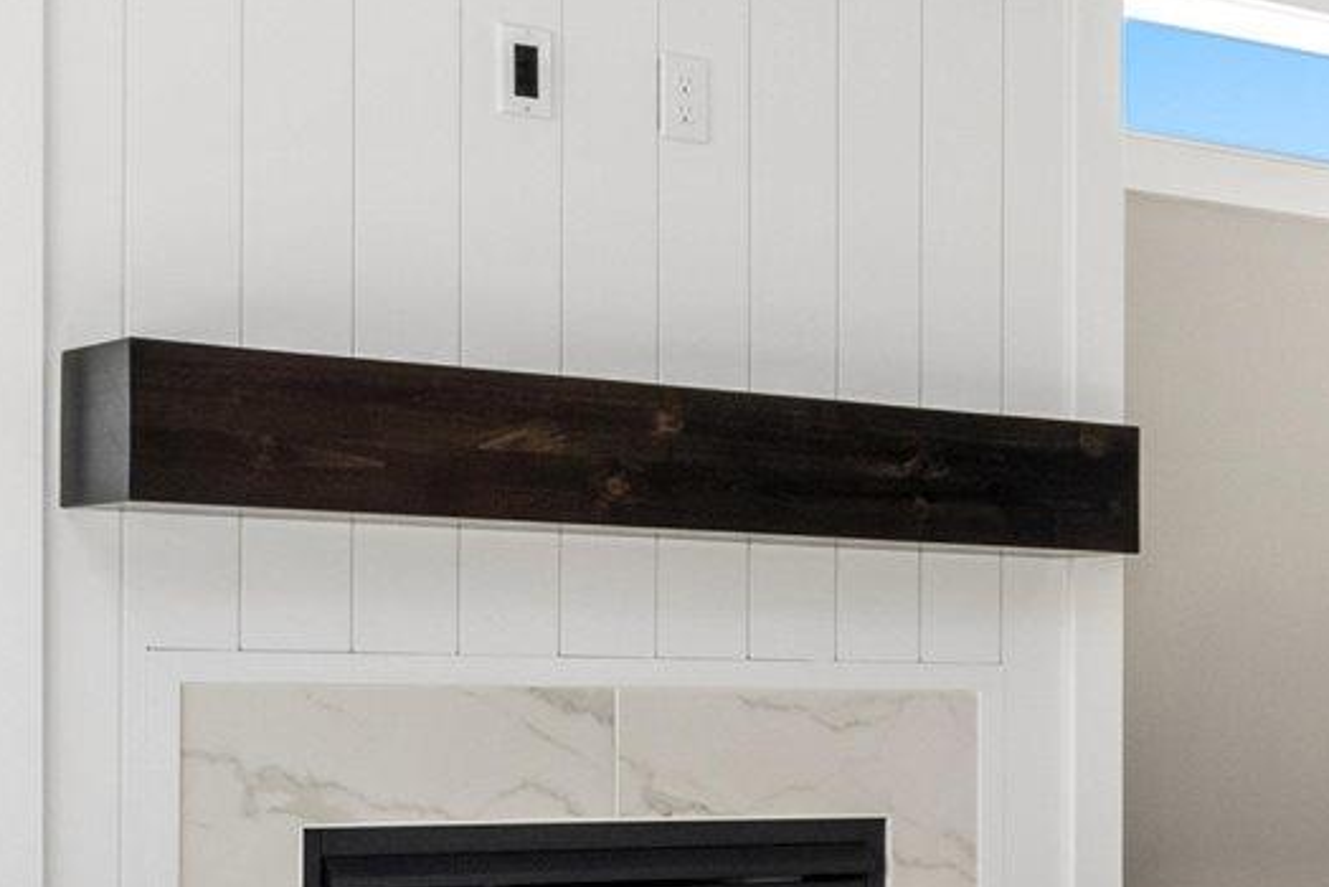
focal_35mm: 82
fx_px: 3029
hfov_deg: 22.9
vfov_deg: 16.5
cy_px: 712
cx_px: 1545
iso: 800
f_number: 13
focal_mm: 14
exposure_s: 1/20
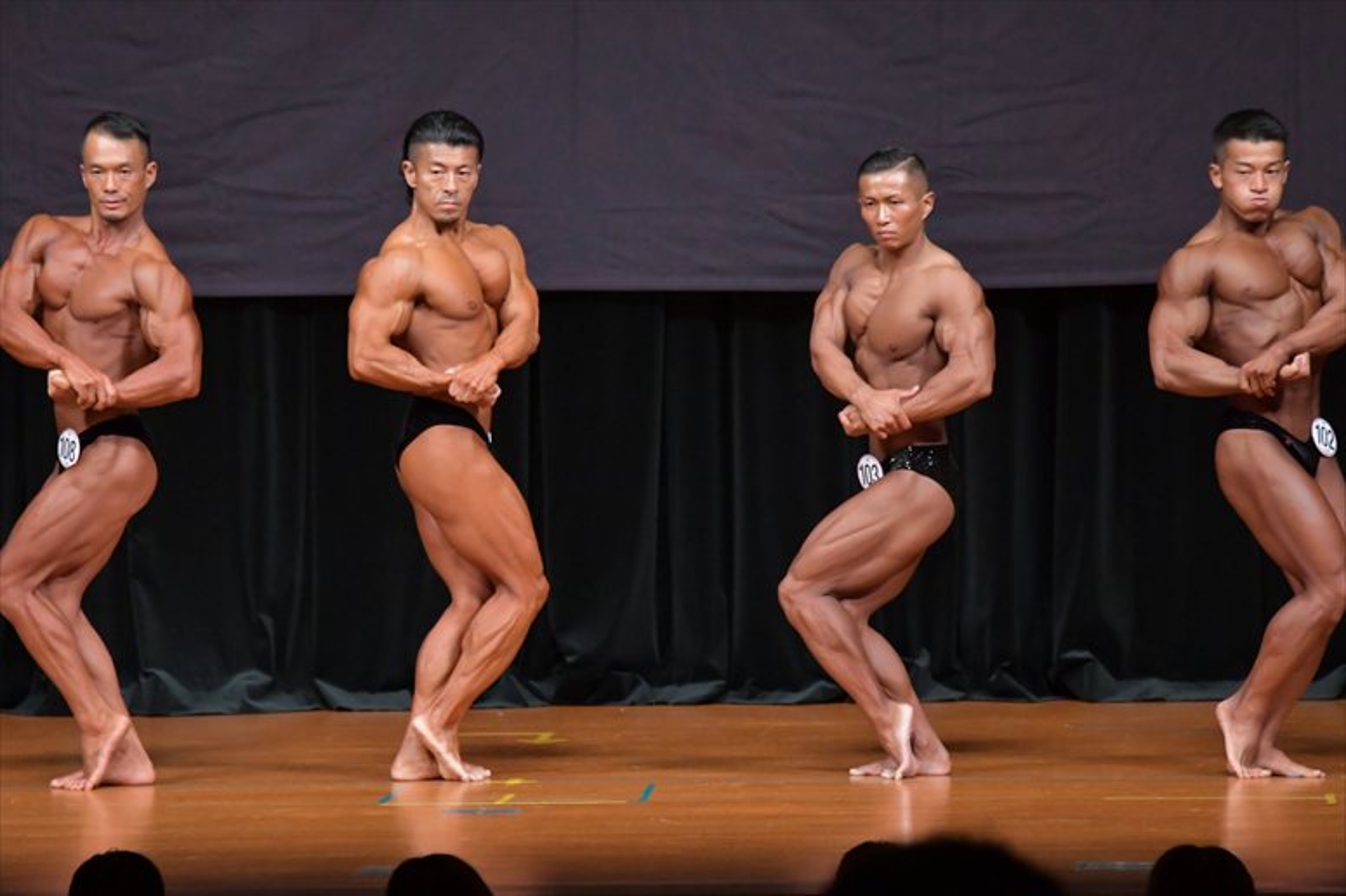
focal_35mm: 270
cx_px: 673
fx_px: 10090
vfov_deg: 5.1
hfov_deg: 7.6
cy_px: 448
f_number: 5.6
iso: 5000
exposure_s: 1/400
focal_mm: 180
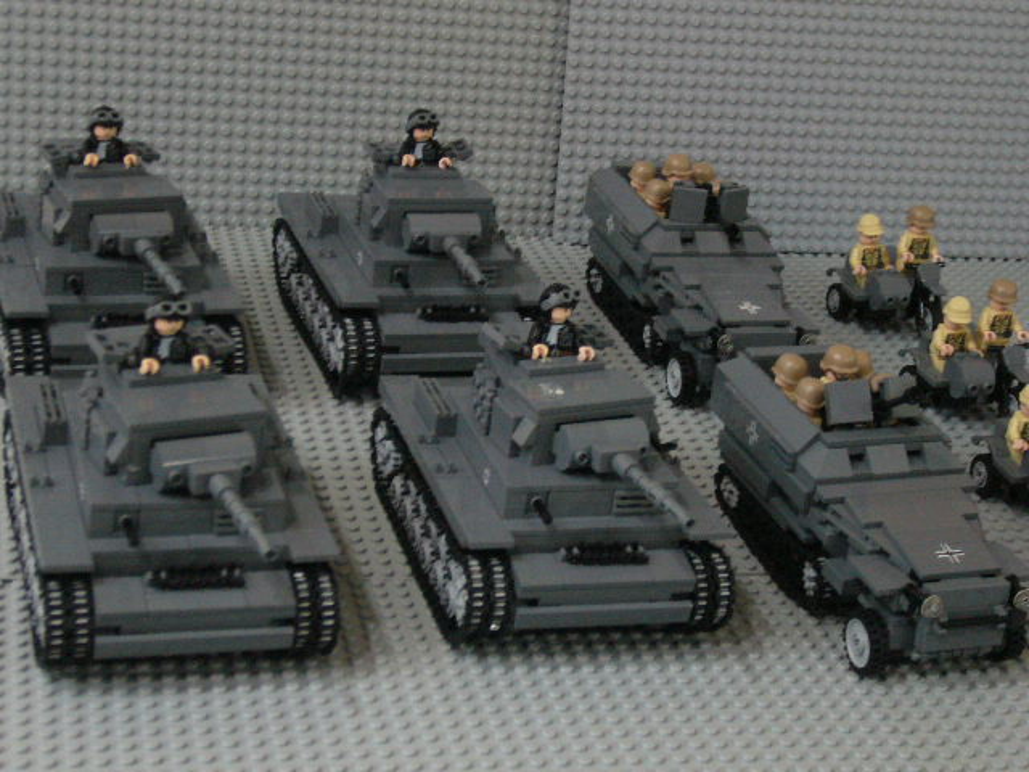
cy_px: 386
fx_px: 2081
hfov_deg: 27.8
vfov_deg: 21.0
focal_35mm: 70
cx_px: 514
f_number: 4
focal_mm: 11.5
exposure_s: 1/8
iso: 200
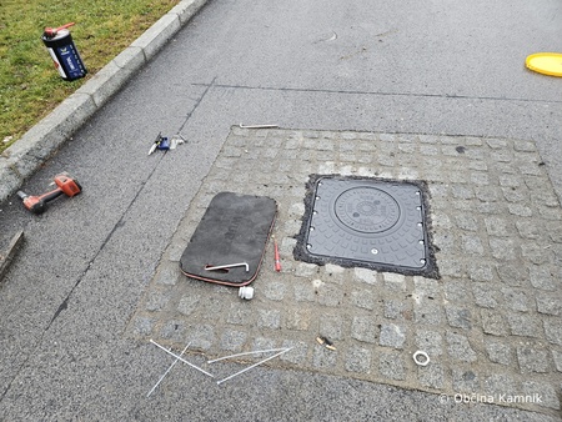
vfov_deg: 58.9
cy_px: 211
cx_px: 281
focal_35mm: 23
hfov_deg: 73.9
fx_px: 374
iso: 50
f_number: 1.8
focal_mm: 5.4
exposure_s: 1/100
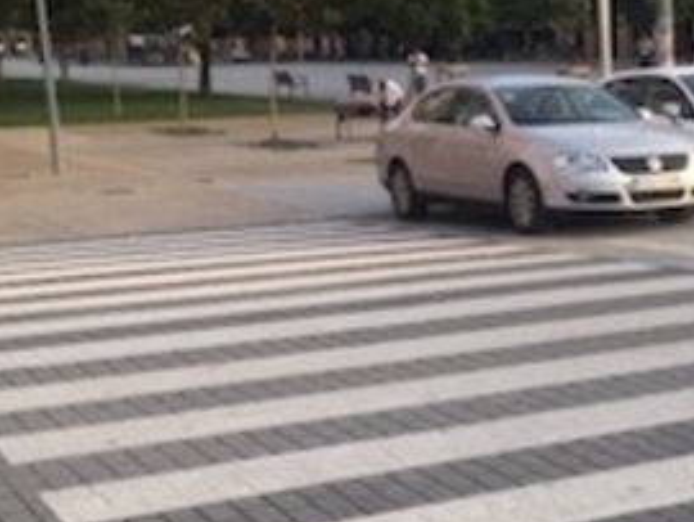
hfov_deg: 23.8
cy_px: 351
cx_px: 704
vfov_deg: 18.9
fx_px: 1565
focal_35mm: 78
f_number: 2.2
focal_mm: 4.15
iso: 25
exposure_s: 1/199
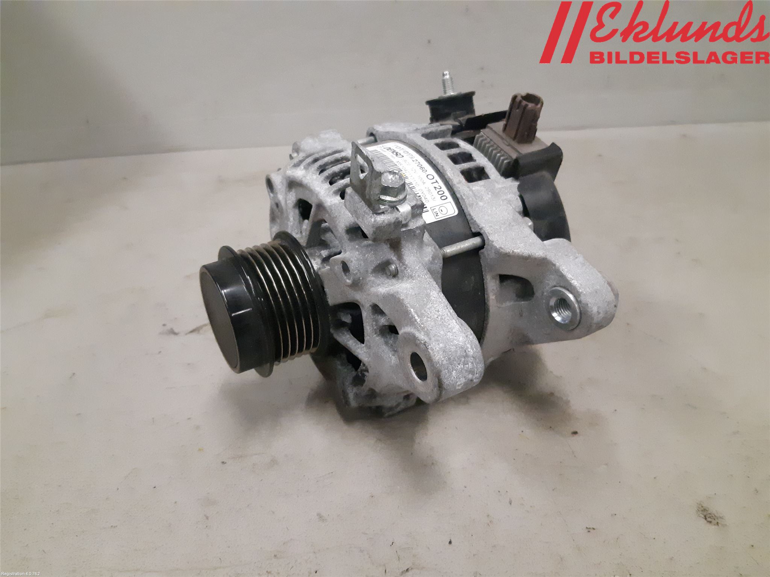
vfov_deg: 53.1
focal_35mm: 26
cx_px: 385
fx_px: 578
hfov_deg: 67.3
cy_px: 288
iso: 800
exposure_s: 1/245
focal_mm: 3.93
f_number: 1.7
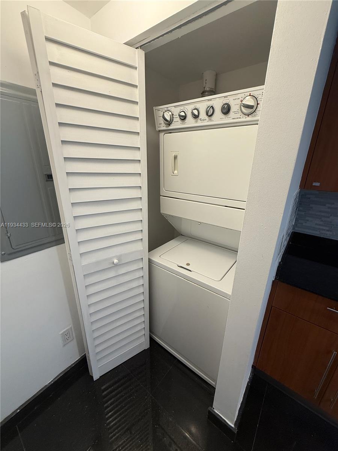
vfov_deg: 102.1
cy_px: 226
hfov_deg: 85.7
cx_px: 169
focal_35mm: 14
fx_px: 182
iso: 160
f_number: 2.2
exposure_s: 1/120
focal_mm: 2.22
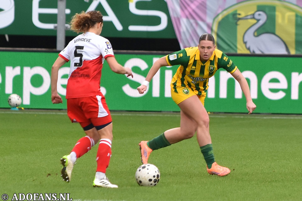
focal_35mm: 285
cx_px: 151
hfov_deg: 7.2
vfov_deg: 4.8
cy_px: 100
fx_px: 2391
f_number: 3.5
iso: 800
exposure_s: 1/640
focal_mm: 190
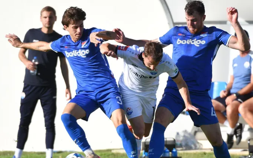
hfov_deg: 4.5
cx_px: 140
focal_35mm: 462
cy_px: 90
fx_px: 3185
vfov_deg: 2.8
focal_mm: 400
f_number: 5
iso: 400
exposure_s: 1/2000
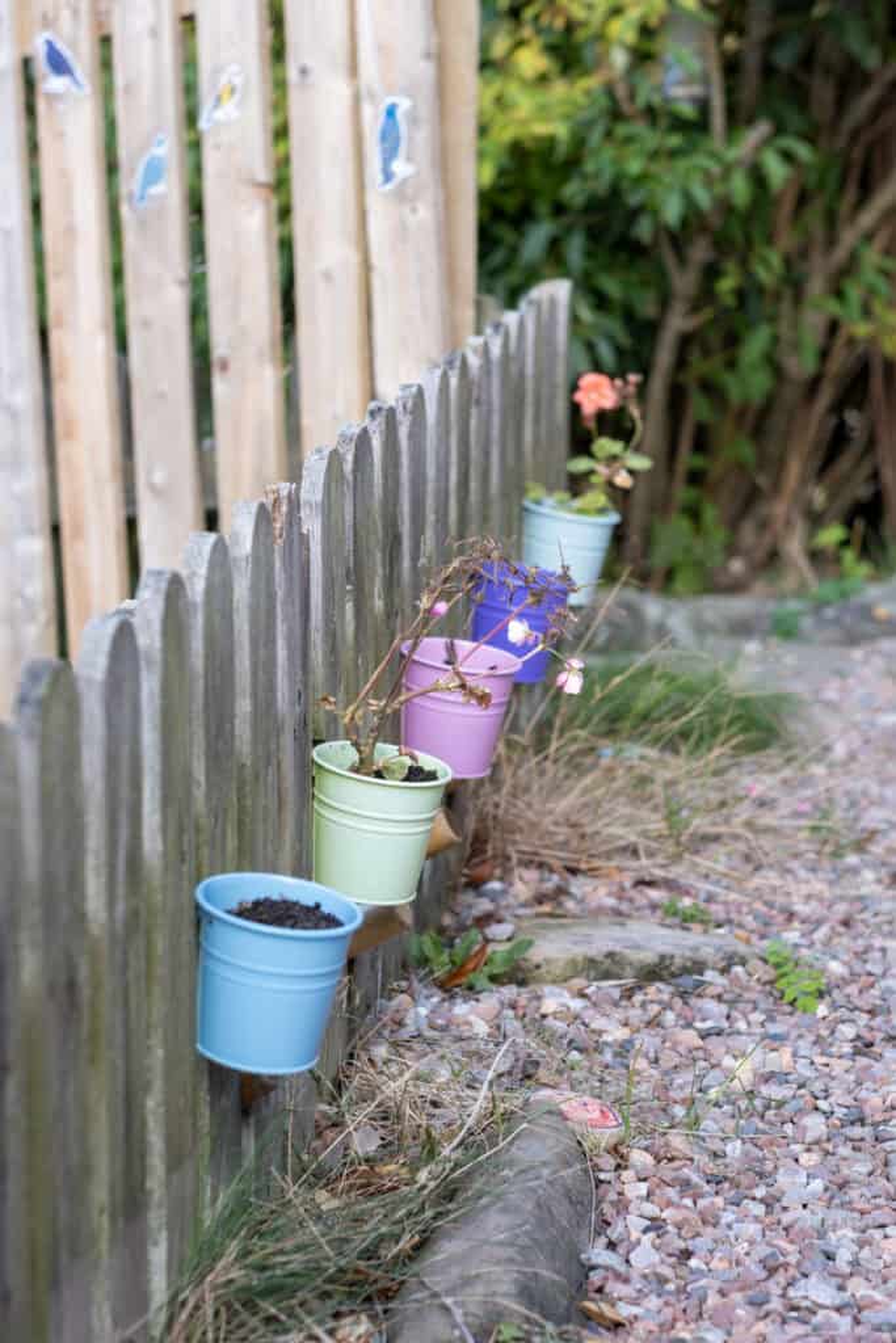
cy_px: 672
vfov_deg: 24.2
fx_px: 3135
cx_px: 448
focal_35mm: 84
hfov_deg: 16.3
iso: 125
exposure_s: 1/100
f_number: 3.2
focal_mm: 56
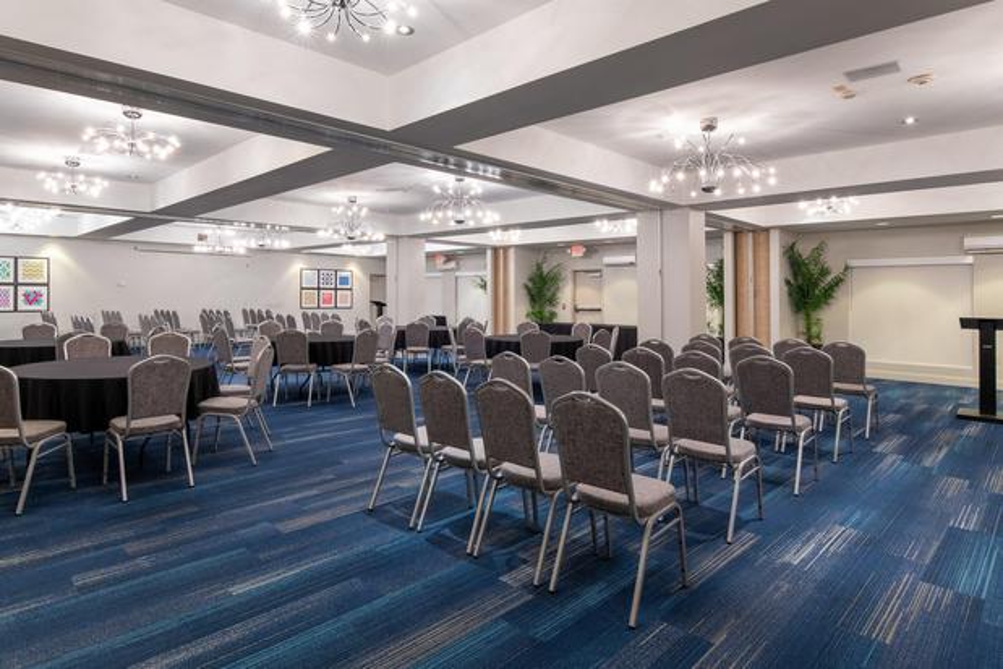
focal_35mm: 19
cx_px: 502
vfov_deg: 64.6
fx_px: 529
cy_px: 334
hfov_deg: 86.9
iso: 500
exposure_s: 1/1.25
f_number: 14
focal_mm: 19
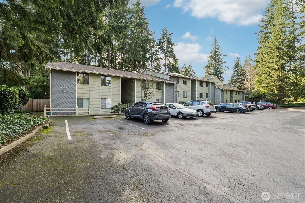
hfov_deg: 100.4
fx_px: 127
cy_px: 102
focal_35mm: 15
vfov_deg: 77.3
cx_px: 152
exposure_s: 1/30
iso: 200
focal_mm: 10
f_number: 9
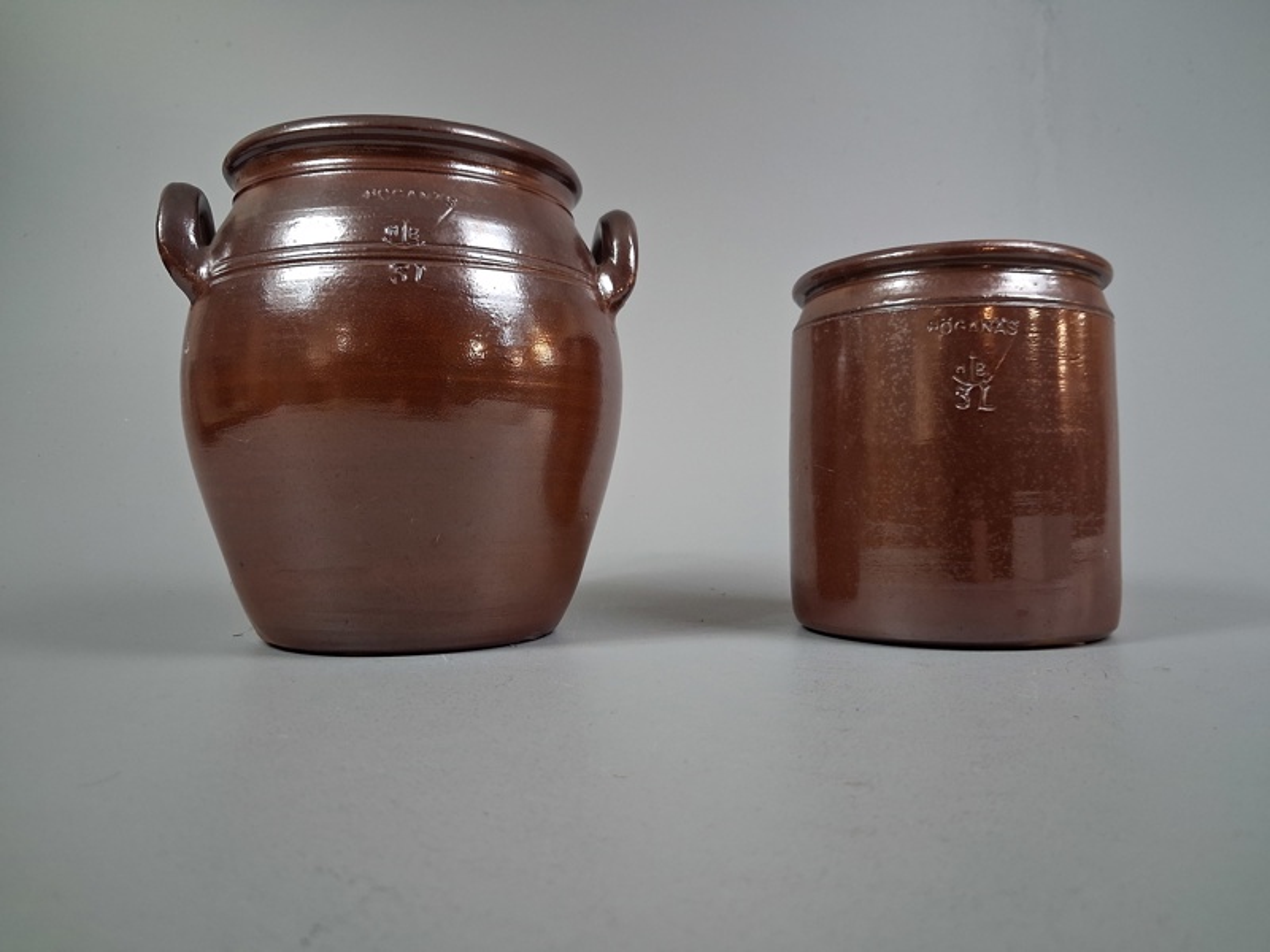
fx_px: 991
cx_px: 635
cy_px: 476
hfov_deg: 65.3
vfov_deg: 51.4
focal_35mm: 27
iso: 250
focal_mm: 4
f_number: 1.8
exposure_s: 1/50
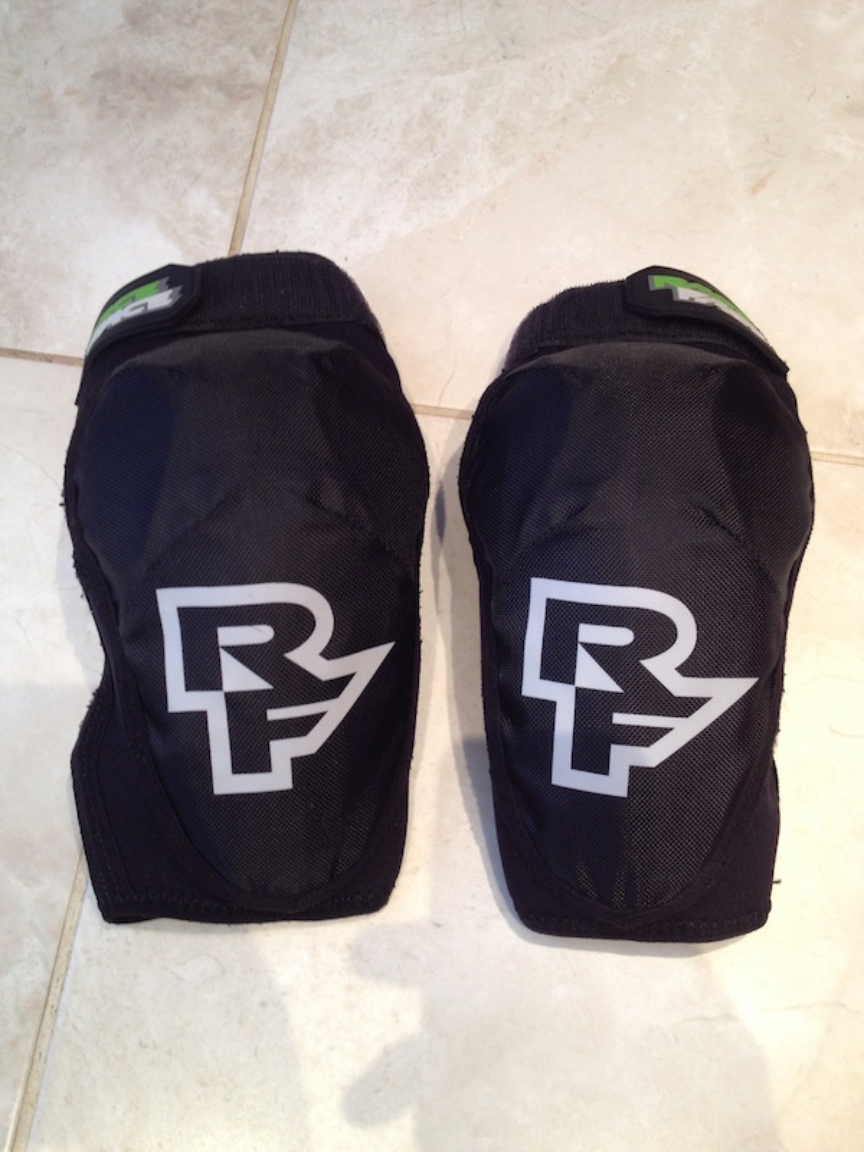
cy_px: 576
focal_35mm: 35
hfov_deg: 40.7
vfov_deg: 52.6
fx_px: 1165
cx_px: 432
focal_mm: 4.28
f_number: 2.4
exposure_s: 1/20
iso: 80
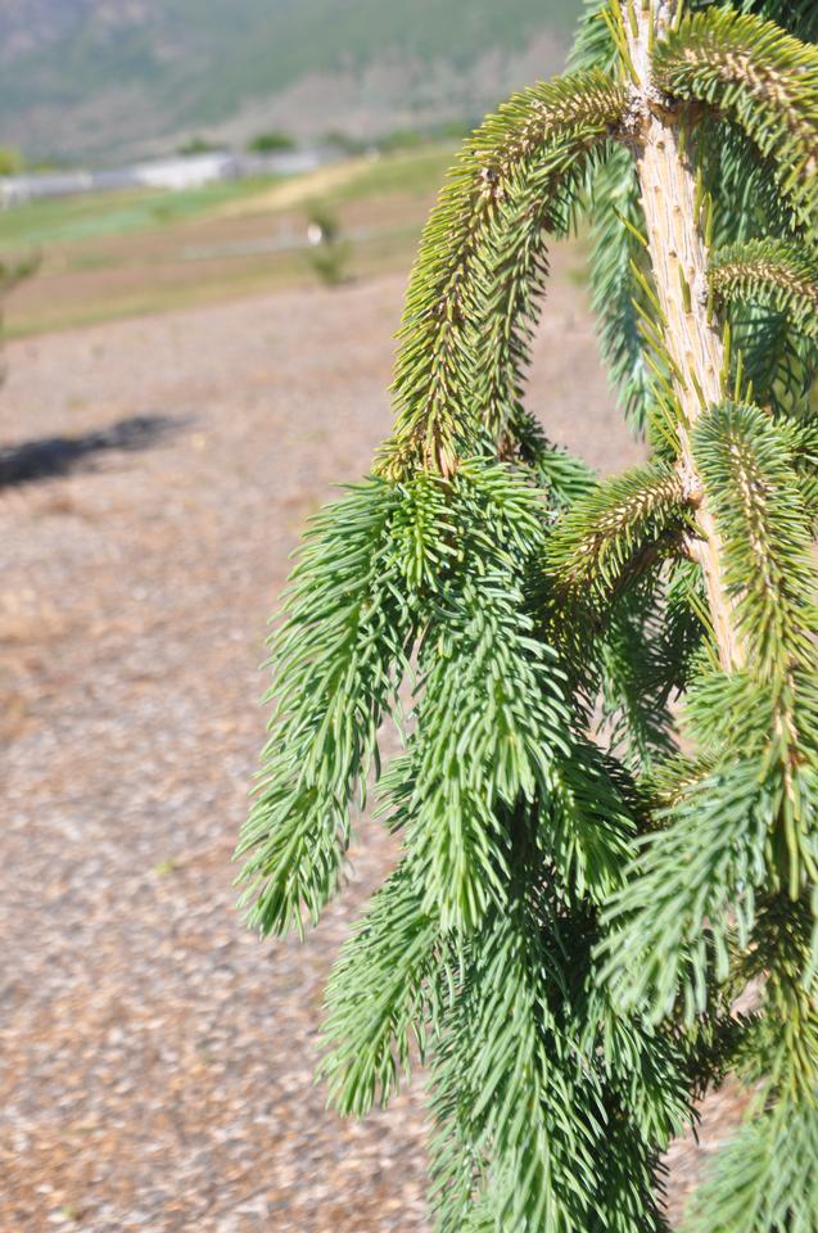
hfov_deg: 29.8
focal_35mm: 45
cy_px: 616
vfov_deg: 43.7
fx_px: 1539
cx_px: 409
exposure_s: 1/320
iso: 200
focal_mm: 30
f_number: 9
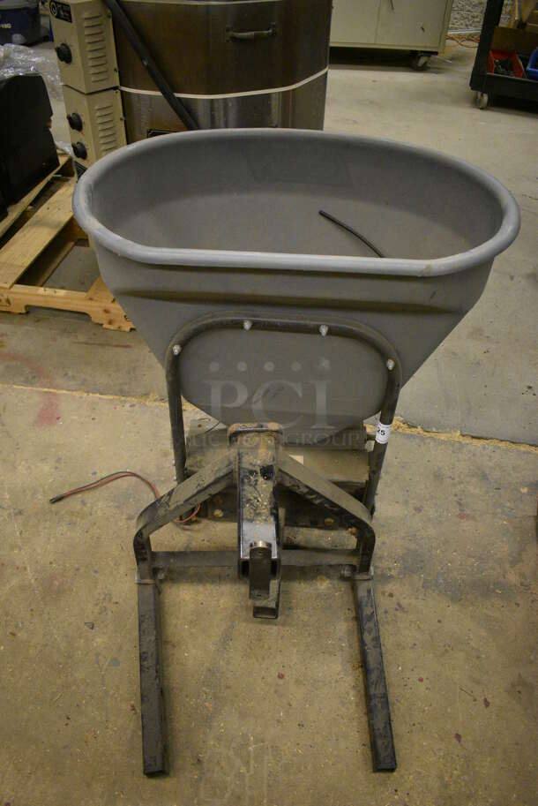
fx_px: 604
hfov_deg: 48.0
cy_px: 403
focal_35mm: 27
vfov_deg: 67.3
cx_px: 269
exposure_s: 1/125
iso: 4500
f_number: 3.5
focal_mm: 18
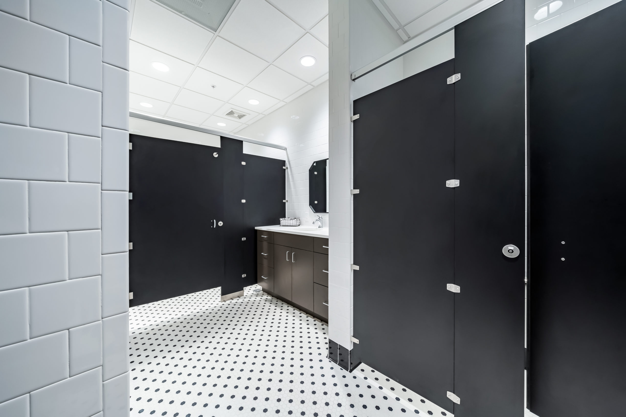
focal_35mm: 12
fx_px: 209
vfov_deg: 90.0
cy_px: 208
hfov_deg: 112.6
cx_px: 313
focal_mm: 12
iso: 800
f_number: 10
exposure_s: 1/40
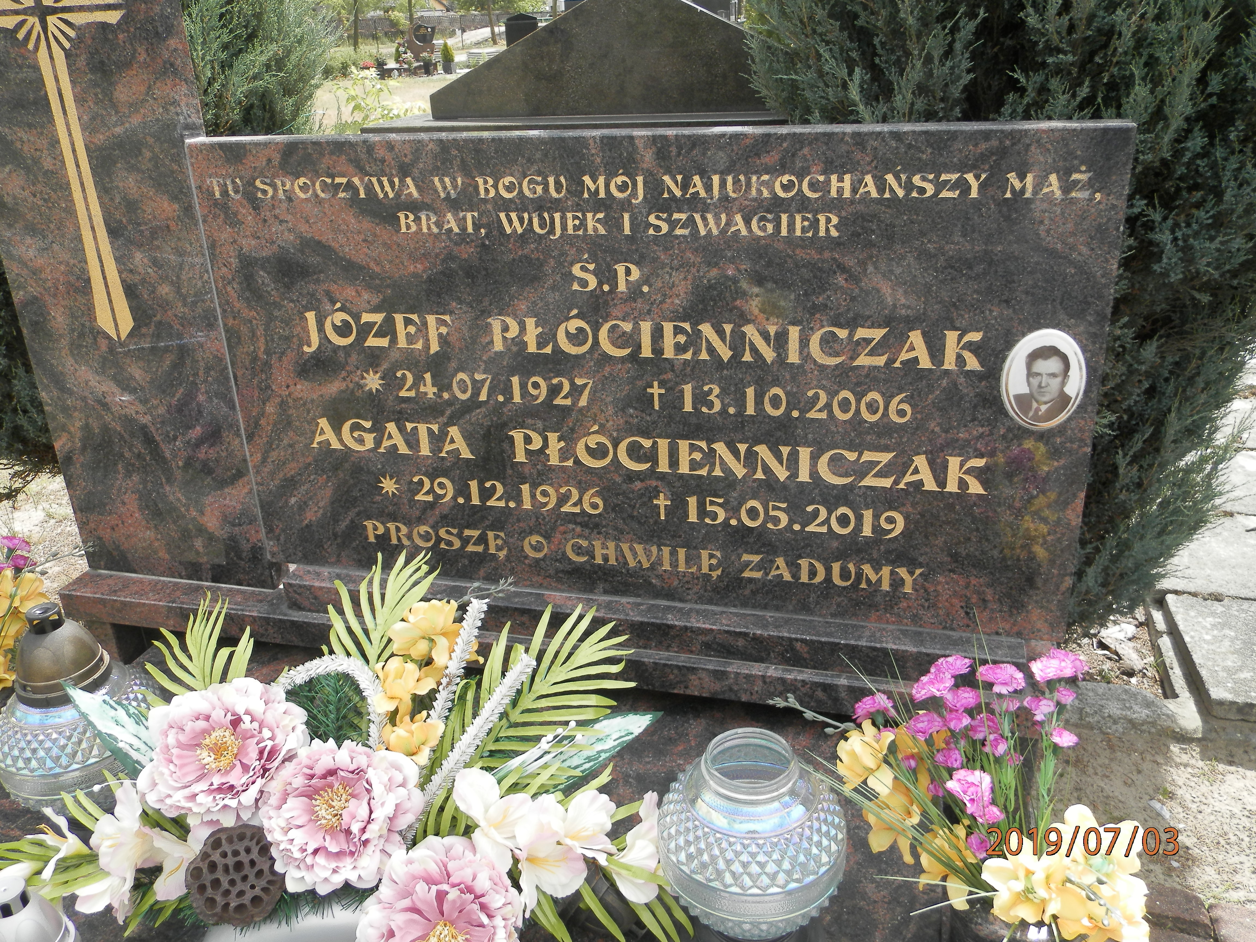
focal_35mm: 28
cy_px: 471
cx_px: 628
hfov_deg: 63.4
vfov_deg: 49.7
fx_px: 1016
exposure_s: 1/400
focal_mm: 5
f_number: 3.2
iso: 80
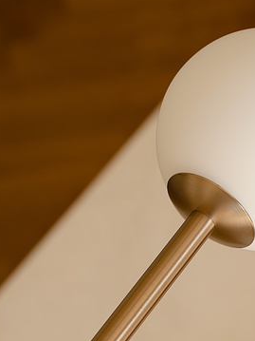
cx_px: 207
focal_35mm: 137
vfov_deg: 14.4
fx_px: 1346
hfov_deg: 10.8
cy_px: 253
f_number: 5
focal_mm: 59
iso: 200
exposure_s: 1/50
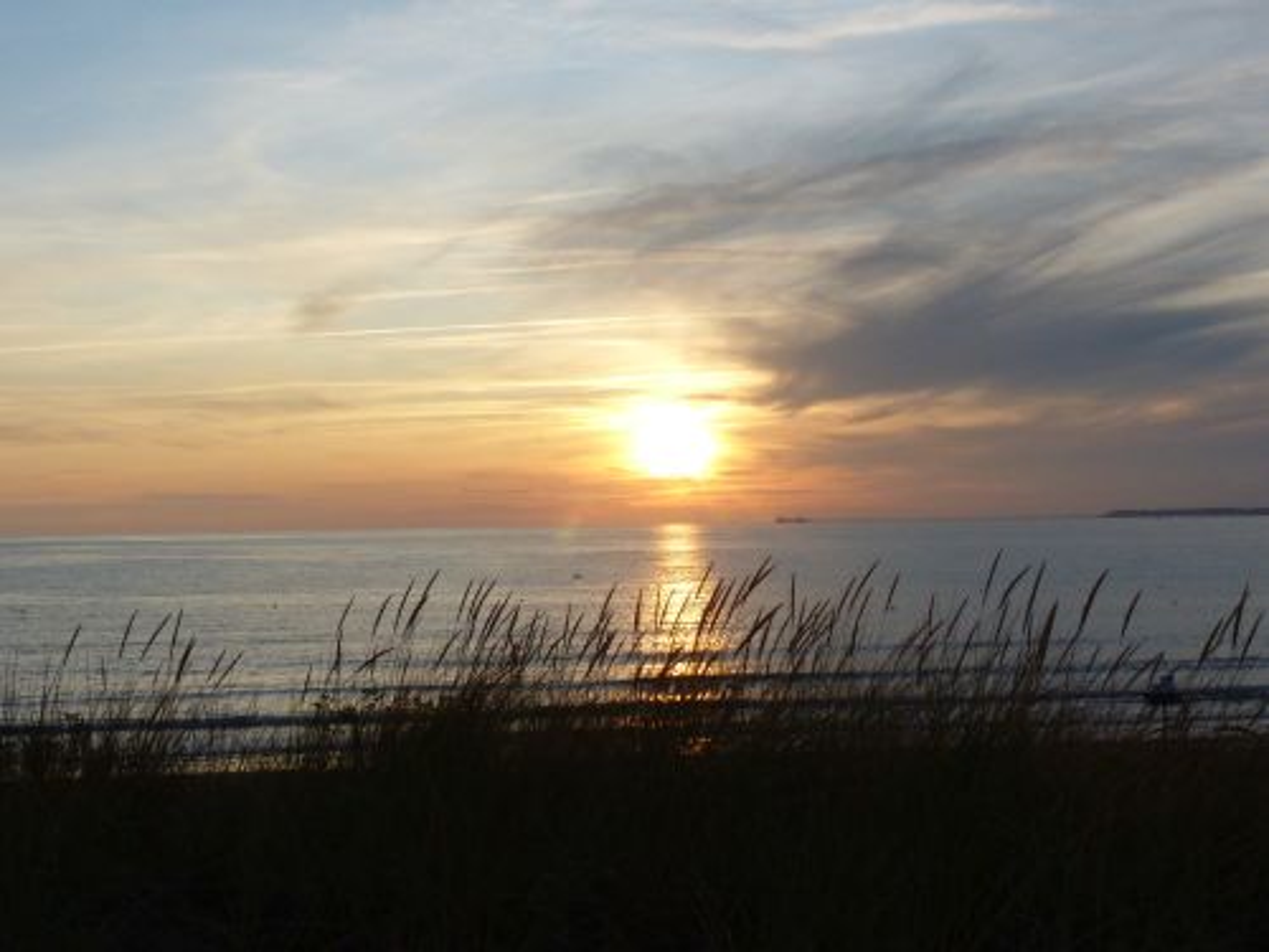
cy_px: 476
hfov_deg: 38.9
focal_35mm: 49
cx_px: 634
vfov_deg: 29.7
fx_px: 1796
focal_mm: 8.7
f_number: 4.5
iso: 400
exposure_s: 1/2000
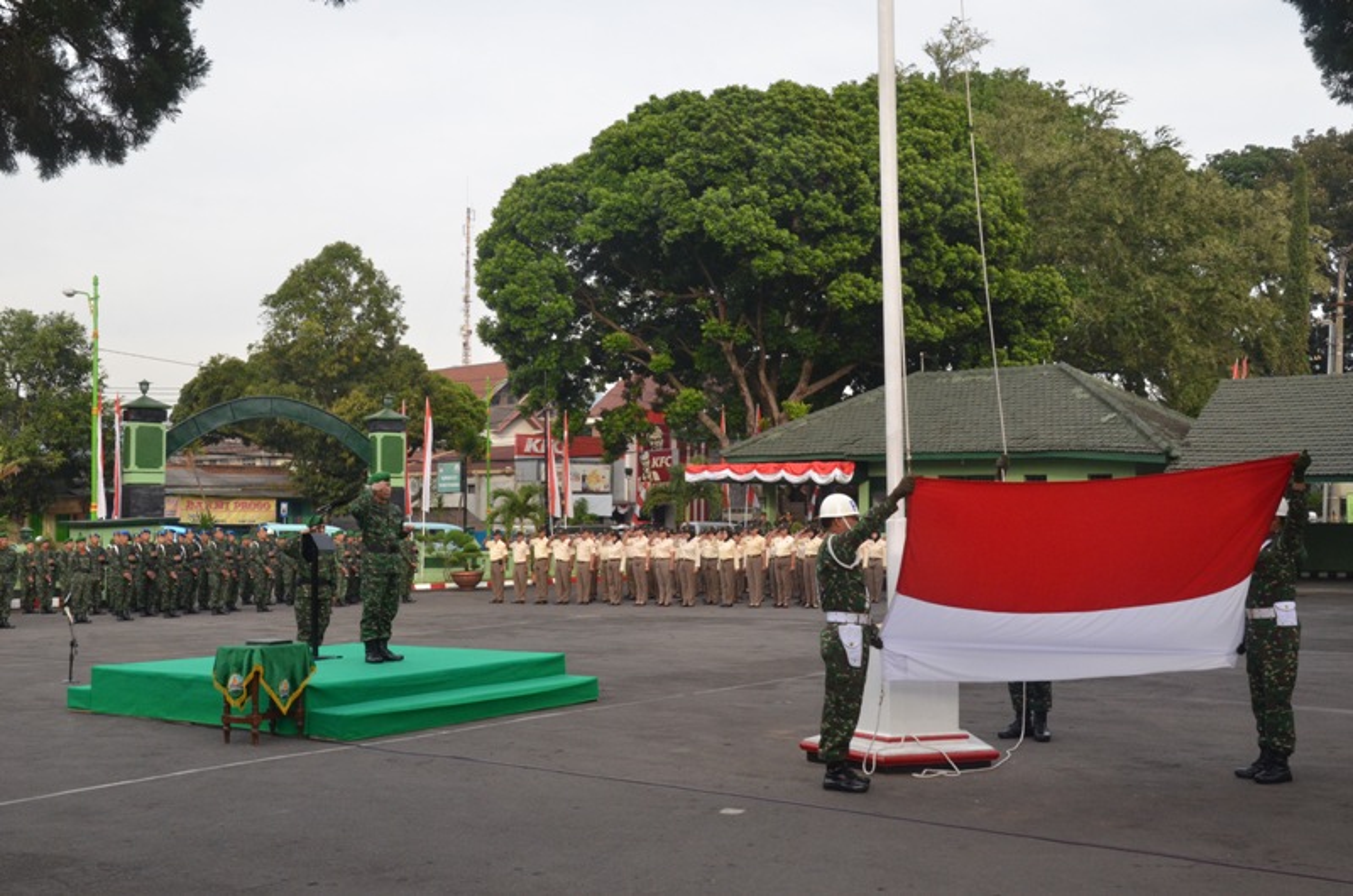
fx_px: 1407
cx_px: 676
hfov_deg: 51.4
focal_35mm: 38
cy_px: 448
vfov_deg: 35.3
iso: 1000
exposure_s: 1/250
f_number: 13
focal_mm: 25
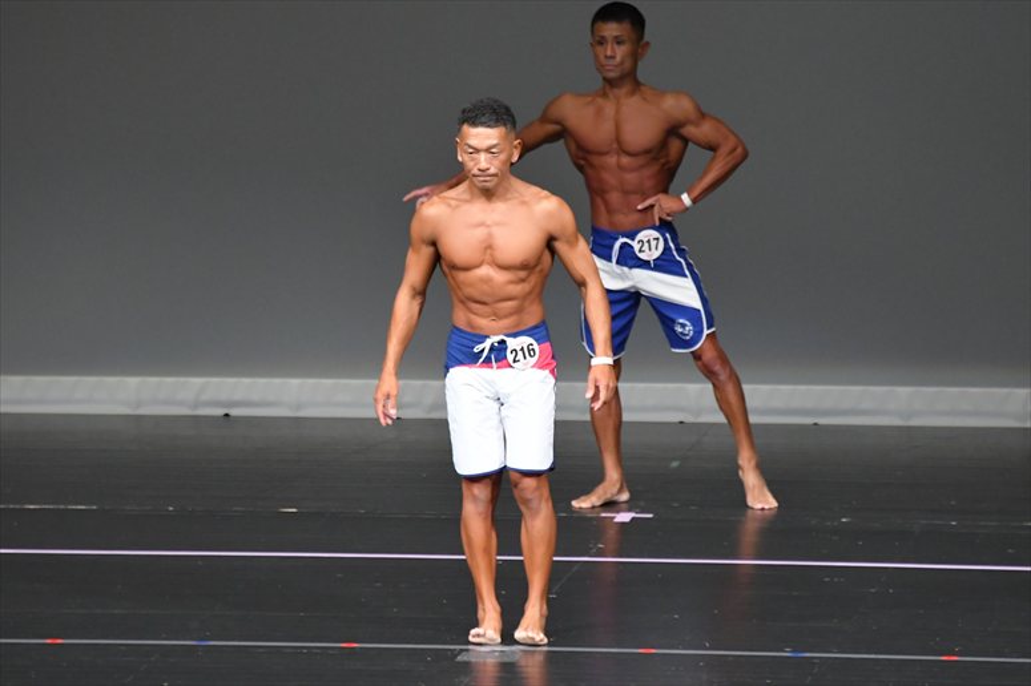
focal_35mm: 345
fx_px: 9876
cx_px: 516
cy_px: 343
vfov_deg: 4.0
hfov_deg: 6.0
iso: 5000
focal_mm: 230
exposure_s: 1/400
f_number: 5.6
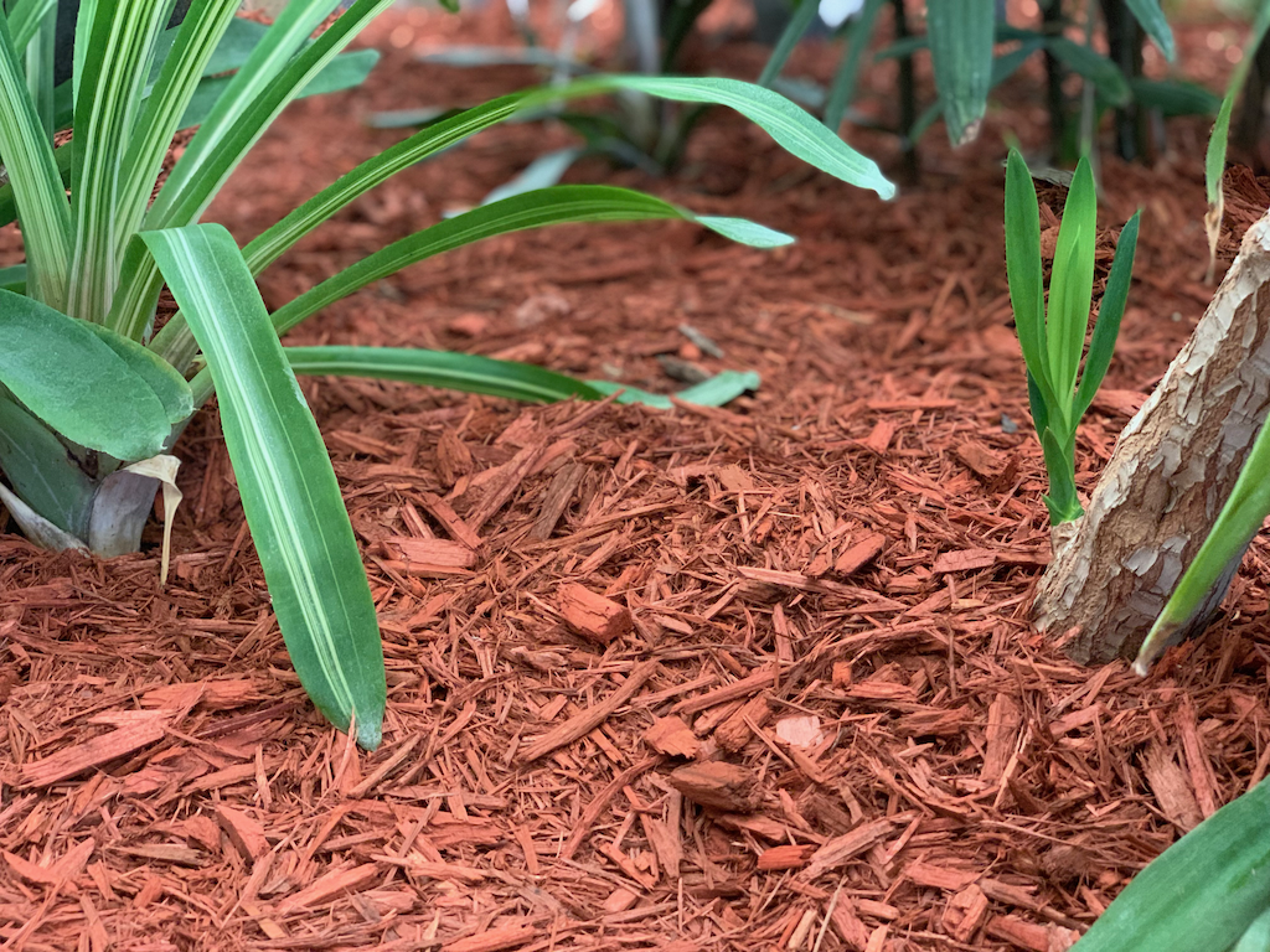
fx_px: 1908
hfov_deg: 36.8
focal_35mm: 52
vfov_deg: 28.0
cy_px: 476
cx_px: 635
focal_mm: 6
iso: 250
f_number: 2.4
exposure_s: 1/60
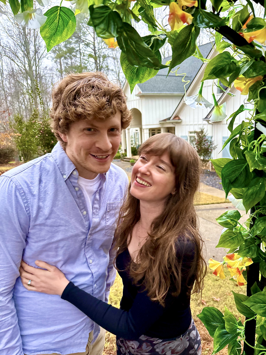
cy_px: 178
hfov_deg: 53.1
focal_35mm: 26
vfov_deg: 67.3
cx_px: 133
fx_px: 266
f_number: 1.6
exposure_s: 1/60
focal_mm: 5.96
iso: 200
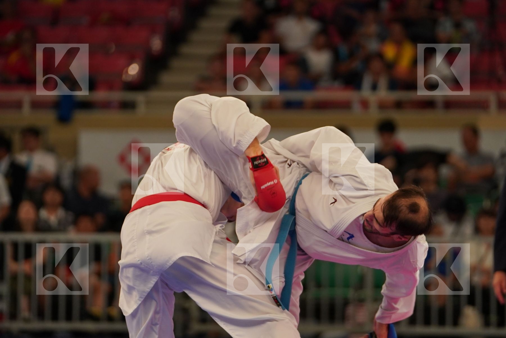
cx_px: 253
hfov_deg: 8.0
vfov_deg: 5.3
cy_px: 169
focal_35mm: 259
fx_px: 3640
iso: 1250
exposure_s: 1/1000
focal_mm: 173
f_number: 2.8
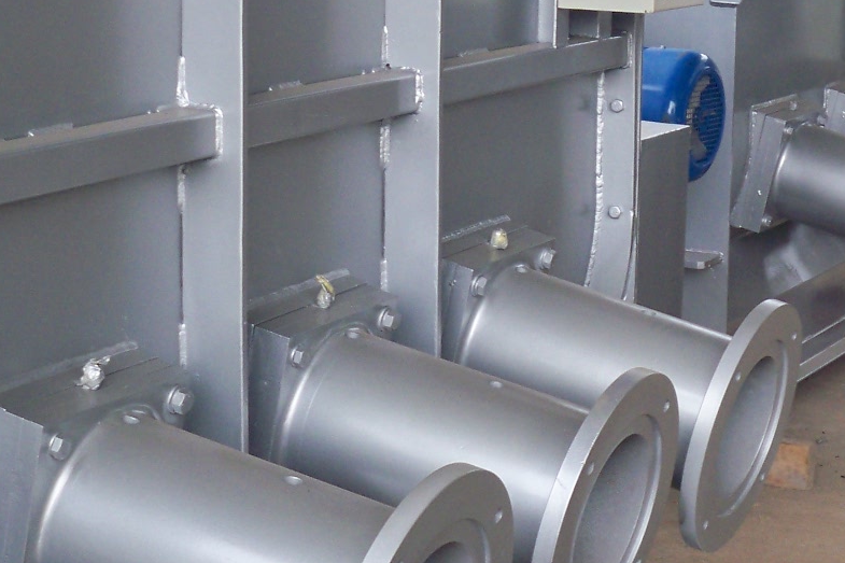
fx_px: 2229
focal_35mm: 95
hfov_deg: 21.2
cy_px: 159
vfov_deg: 14.4
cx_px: 659
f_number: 3.1
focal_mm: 6.3
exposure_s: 1/80
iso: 100
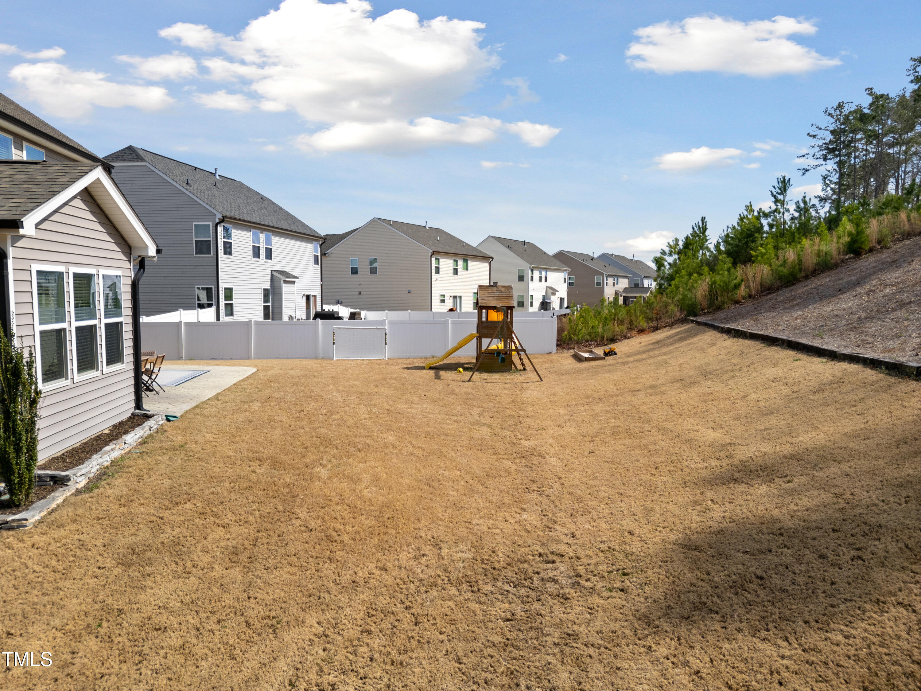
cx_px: 460
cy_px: 346
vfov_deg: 56.8
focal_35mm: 24
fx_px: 639
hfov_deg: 71.6
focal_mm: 6.72
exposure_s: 1/3200
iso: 100
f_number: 1.7
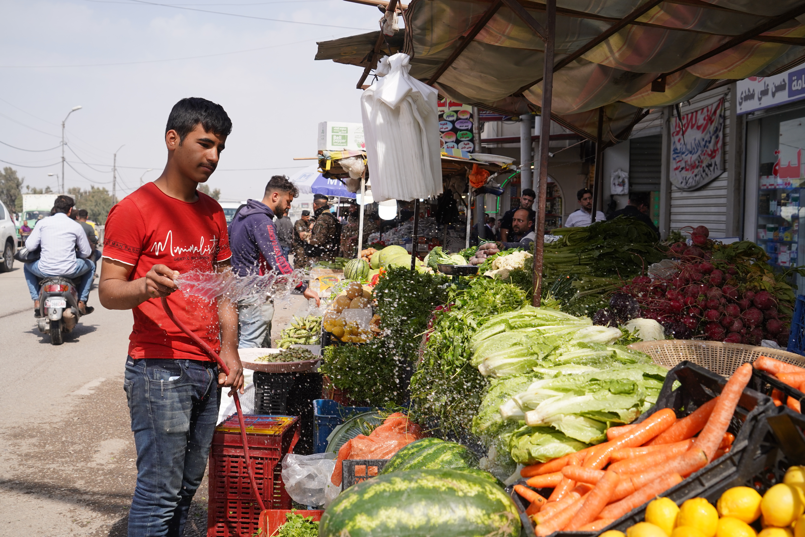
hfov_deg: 53.1
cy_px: 268
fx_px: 805
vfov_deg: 36.9
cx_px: 402
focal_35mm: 36
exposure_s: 1/1250
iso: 400
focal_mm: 36
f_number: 6.3
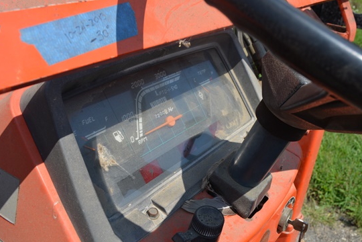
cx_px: 194
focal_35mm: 40
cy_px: 130
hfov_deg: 48.4
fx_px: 402
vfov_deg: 33.4
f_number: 8
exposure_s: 1/250
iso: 140
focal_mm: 24
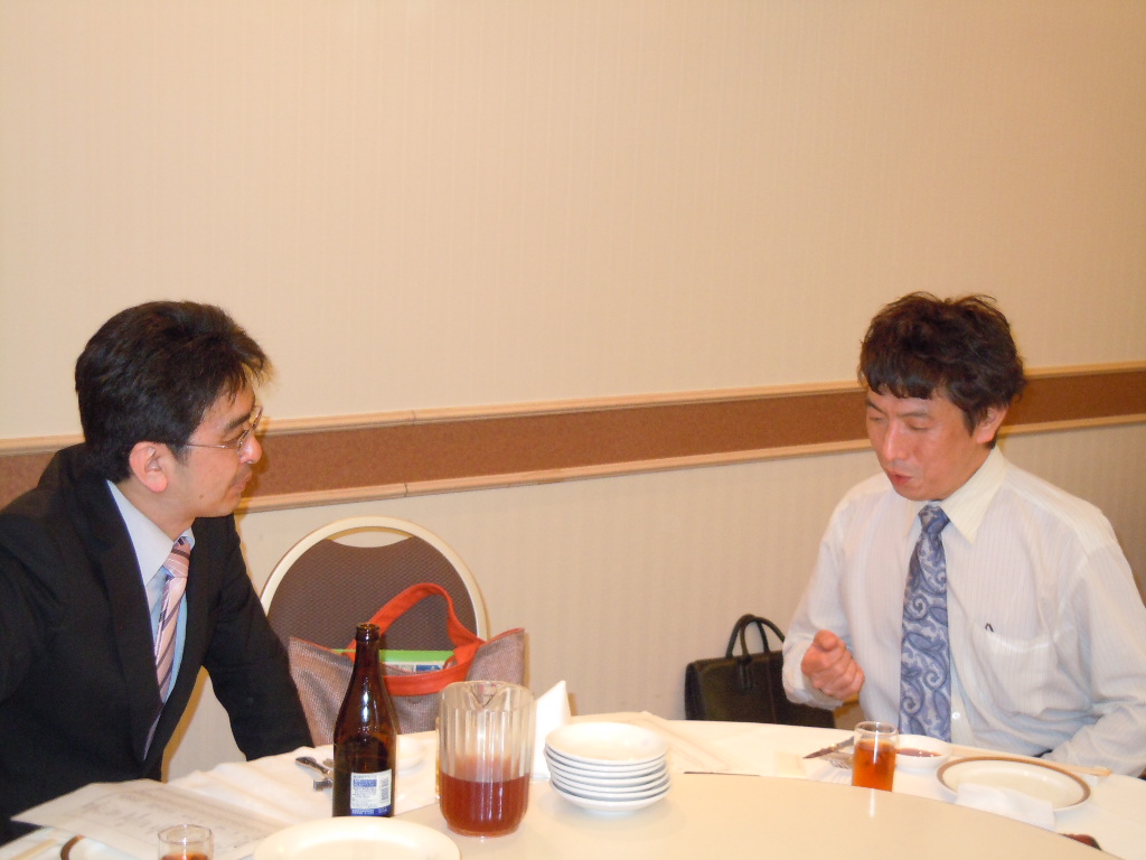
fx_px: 1953
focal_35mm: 59
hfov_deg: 32.7
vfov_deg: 24.8
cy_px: 430
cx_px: 573
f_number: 4
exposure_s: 1/40
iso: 500
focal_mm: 10.6
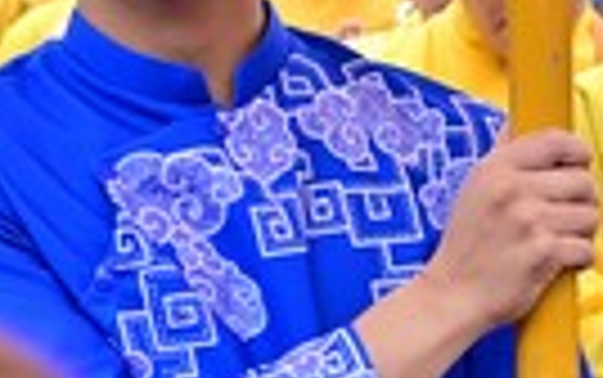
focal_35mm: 286
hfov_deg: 7.1
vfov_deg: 4.6
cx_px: 1238
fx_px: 4704
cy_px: 180
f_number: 5
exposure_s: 1/320
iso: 160
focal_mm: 58
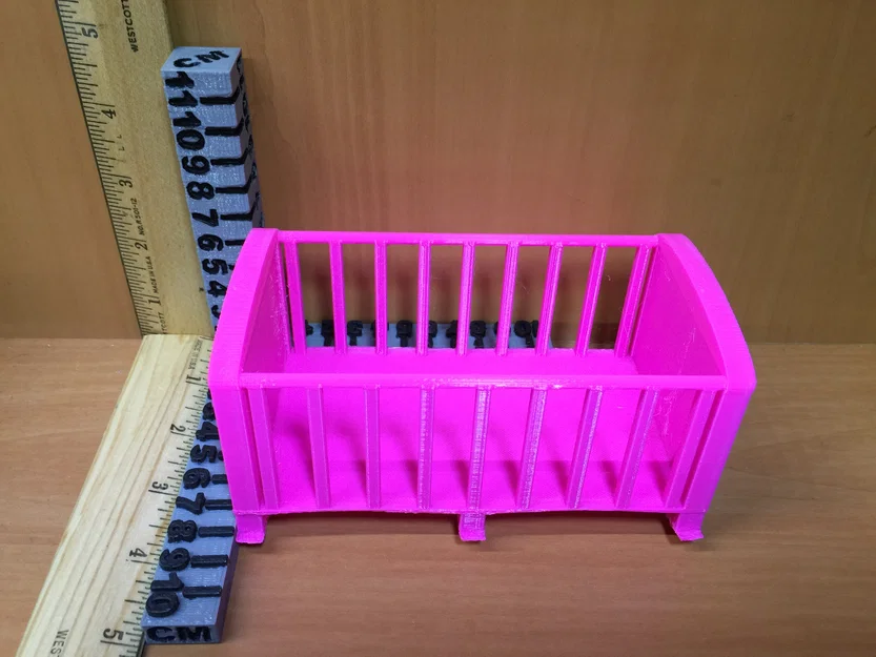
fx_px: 734
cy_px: 328
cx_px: 438
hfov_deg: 61.7
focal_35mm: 29
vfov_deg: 48.2
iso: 32
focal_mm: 4.15
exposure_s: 1/15
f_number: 2.2
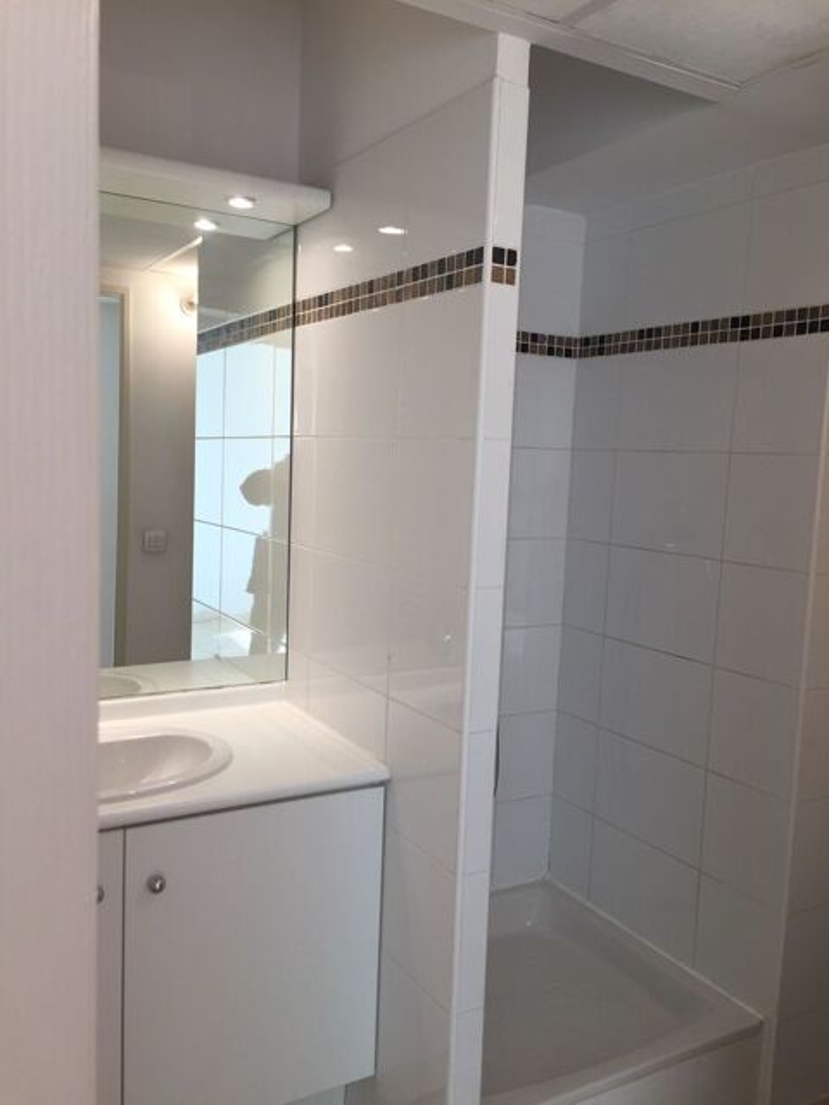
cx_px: 414
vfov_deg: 61.7
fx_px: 926
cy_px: 552
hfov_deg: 48.2
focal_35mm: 29
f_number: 2.2
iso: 40
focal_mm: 4.15
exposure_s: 1/100
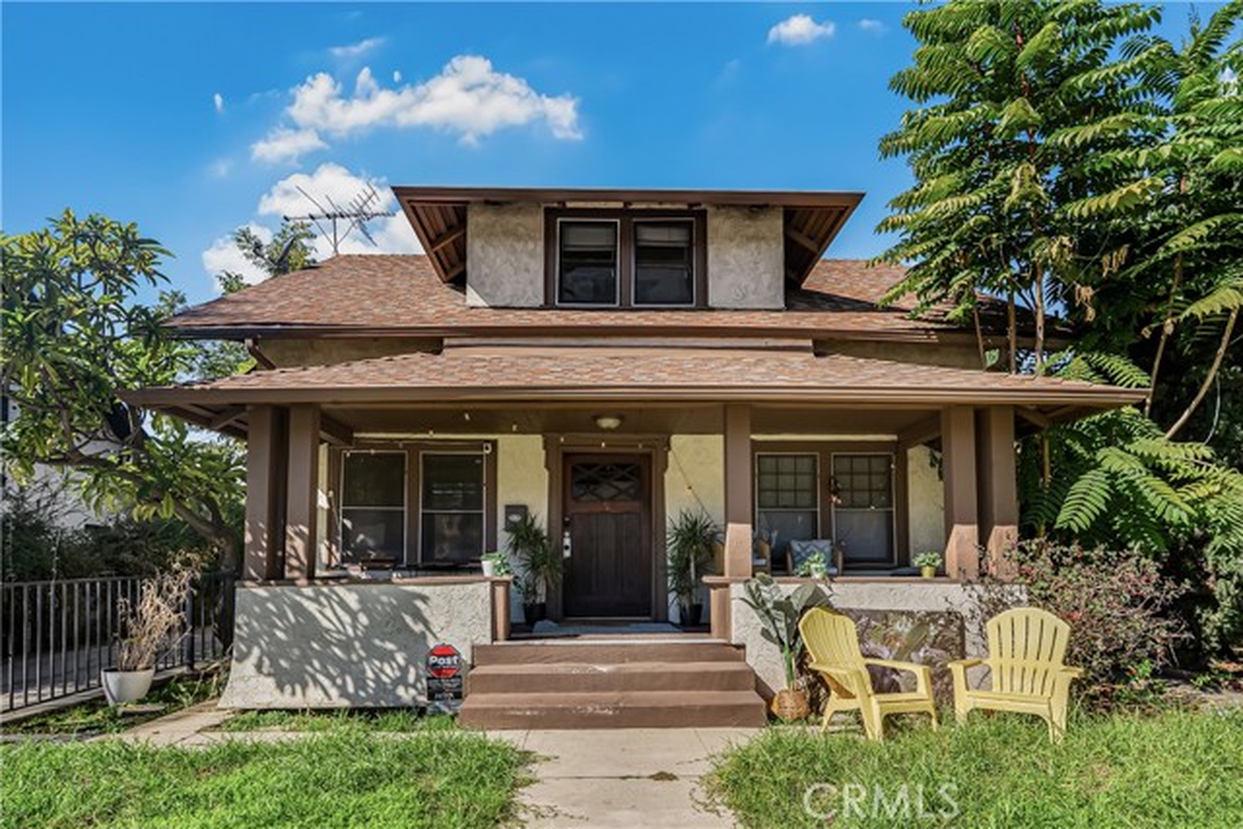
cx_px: 622
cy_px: 414
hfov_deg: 96.7
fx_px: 553
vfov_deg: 73.8
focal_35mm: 16
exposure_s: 1/640
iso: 160
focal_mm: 16
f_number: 5.6
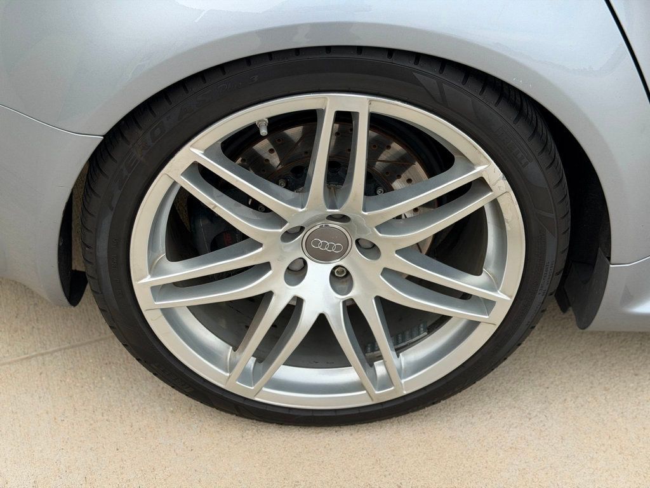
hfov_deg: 39.7
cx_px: 325
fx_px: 901
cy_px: 244
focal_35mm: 48
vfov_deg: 30.3
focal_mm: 6.76
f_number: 1.78
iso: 64
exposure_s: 1/1377
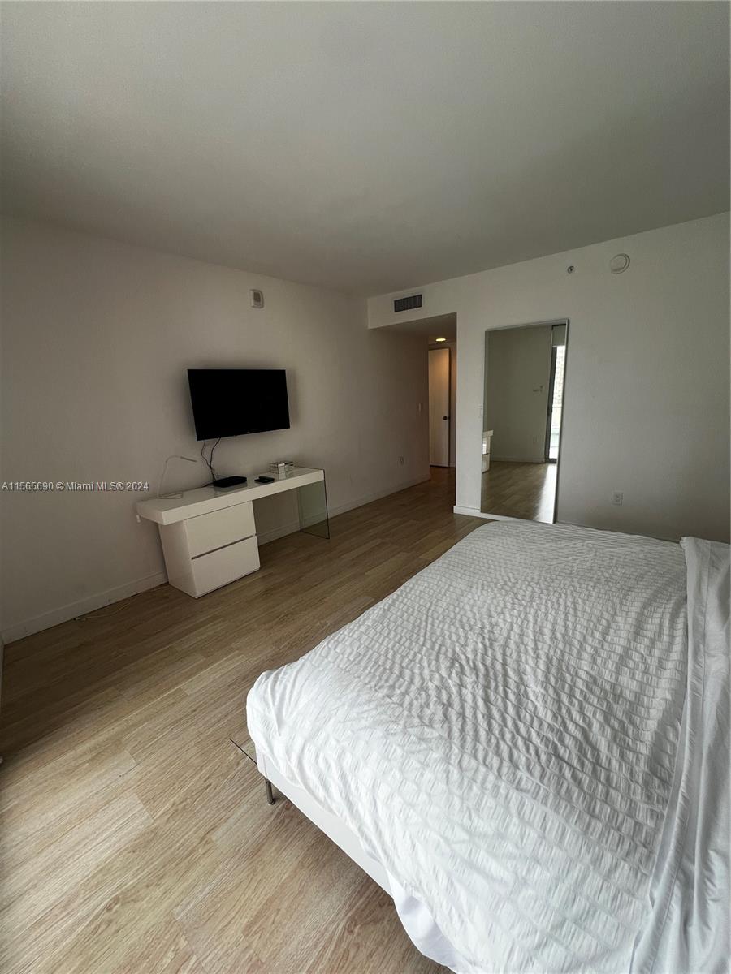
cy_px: 487
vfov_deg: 106.2
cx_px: 366
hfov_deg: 89.9
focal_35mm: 13
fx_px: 366
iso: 50
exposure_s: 1/99
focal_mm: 1.57
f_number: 1.8
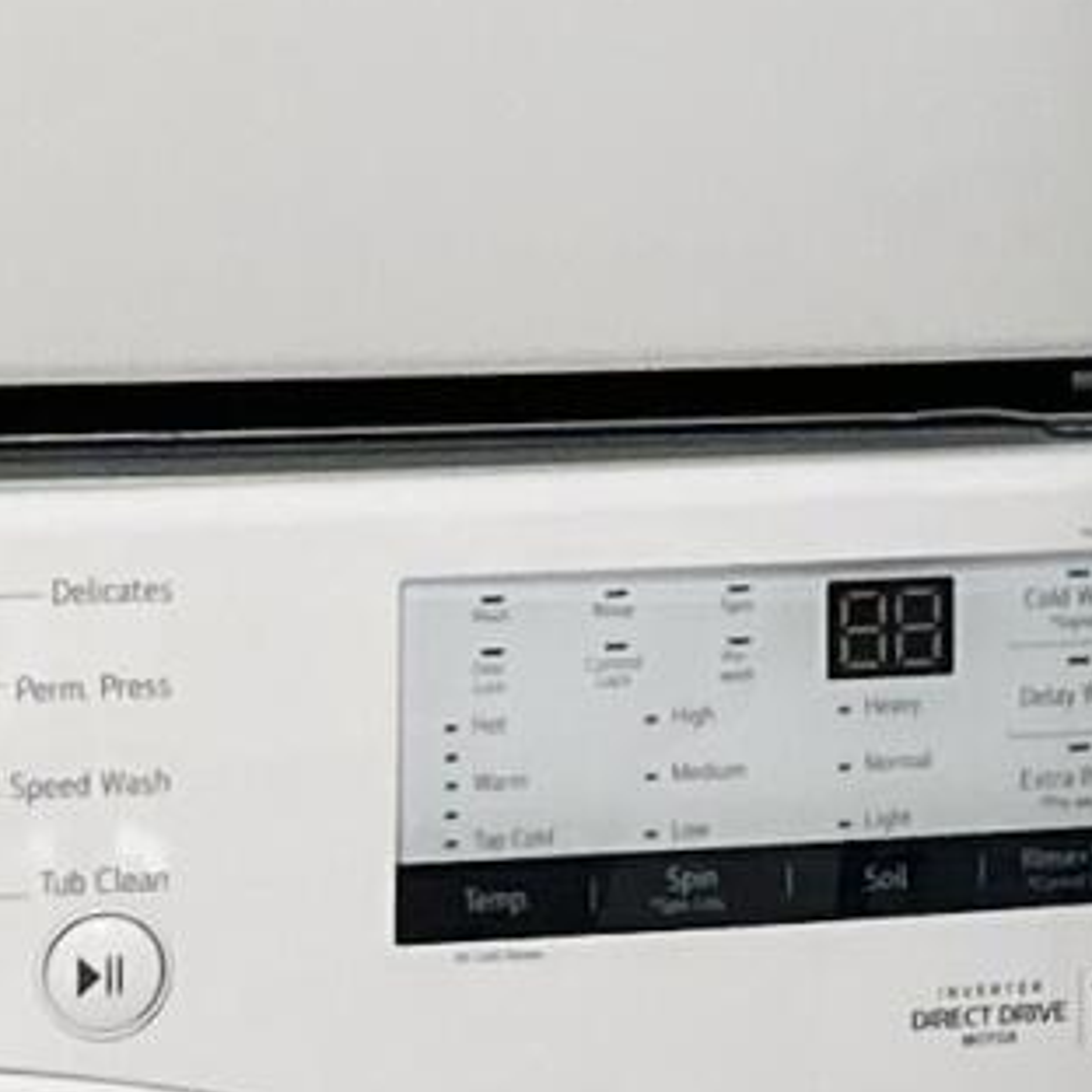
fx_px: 7888
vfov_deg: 7.8
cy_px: -452
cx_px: 2219
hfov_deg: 7.6
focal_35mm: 221
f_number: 1.5
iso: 200
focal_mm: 5.7
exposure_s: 1/60
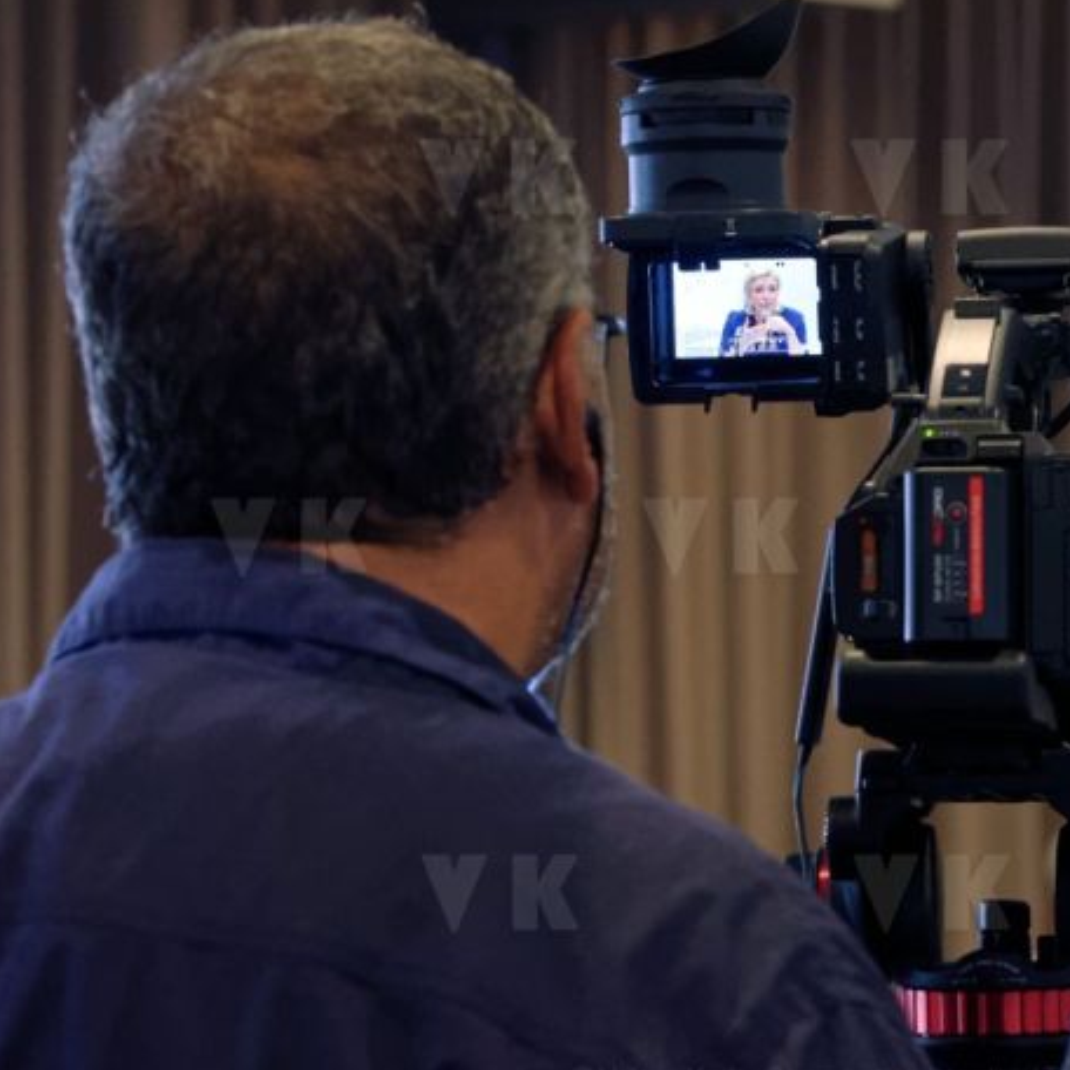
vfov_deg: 9.2
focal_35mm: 190
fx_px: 6636
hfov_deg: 9.2
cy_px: 608
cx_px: 929
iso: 2500
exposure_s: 1/100
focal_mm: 85
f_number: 5.6
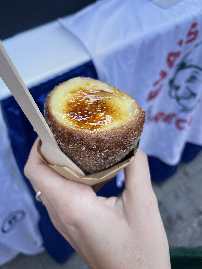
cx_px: 98
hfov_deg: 49.7
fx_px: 218
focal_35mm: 28
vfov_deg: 63.4
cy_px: 145
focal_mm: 4.2
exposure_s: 1/729
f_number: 1.6
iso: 32
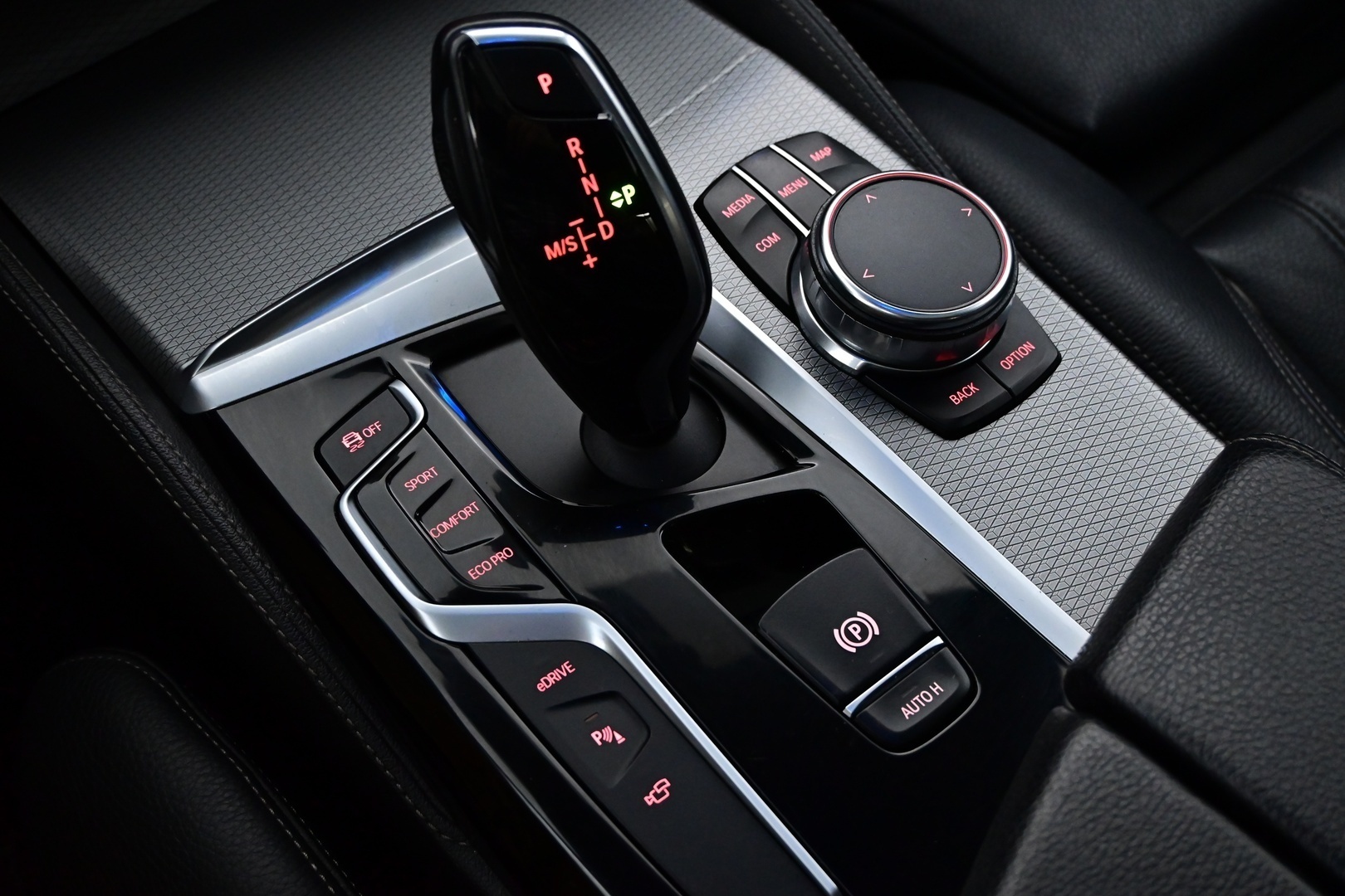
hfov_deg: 45.0
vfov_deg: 30.8
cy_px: 448
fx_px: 1625
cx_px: 672
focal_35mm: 44
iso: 3200
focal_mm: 29
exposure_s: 1/25
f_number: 4.8
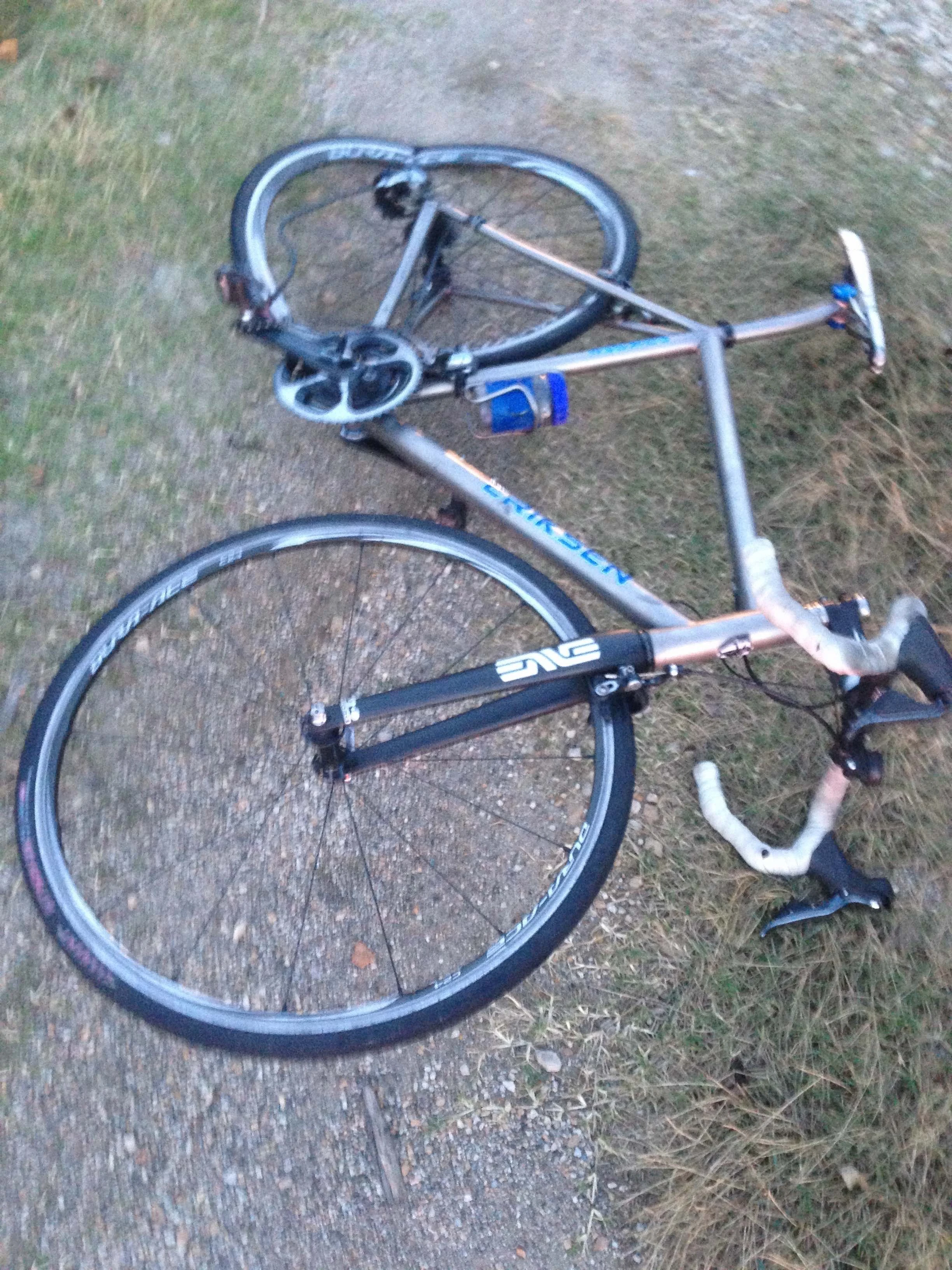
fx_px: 1210
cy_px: 635
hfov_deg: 42.9
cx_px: 476
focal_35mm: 33
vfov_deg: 55.4
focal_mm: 4.12
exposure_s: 1/20
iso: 320
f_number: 2.4
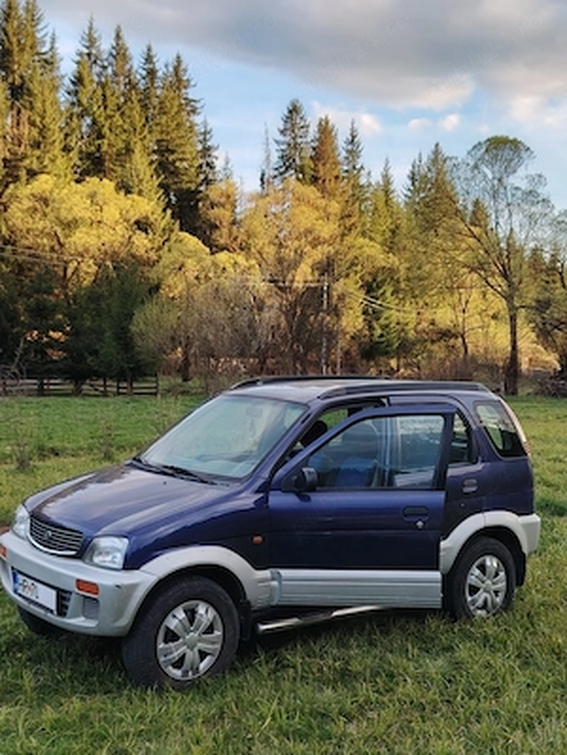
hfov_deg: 30.3
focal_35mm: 48
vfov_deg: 39.7
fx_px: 1048
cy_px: 378
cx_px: 284
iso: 100
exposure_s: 1/121
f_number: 1.75
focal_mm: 5.25
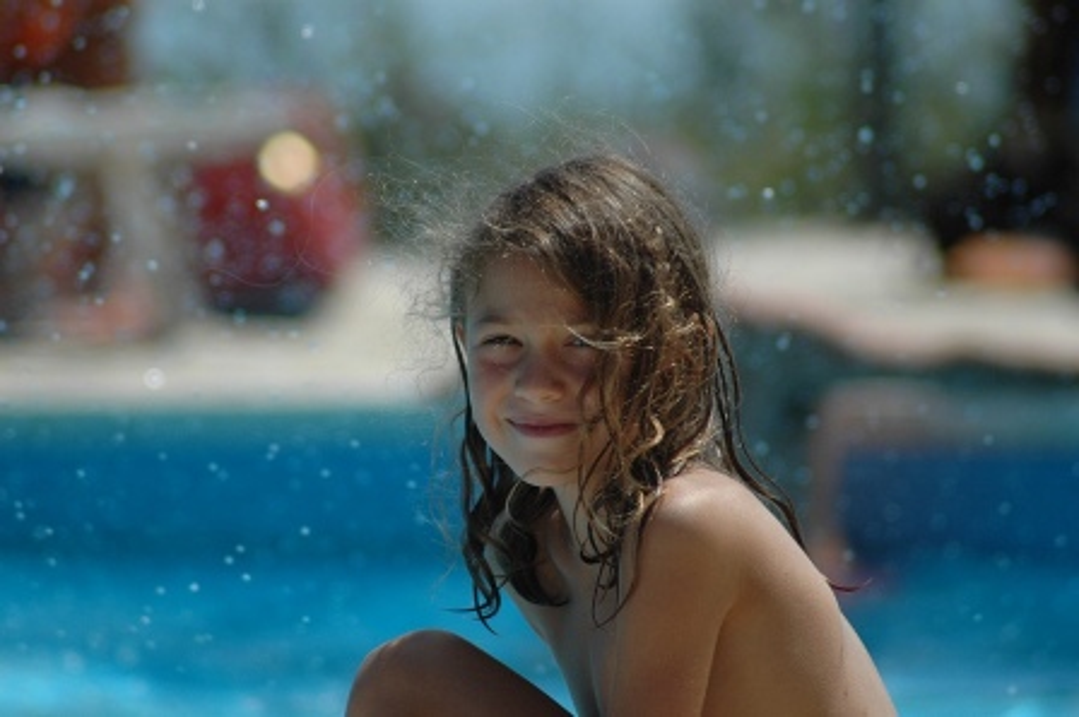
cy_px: 358
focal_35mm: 450
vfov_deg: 3.1
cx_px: 540
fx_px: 13477
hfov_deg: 4.6
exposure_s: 1/1600
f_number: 5.6
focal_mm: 300
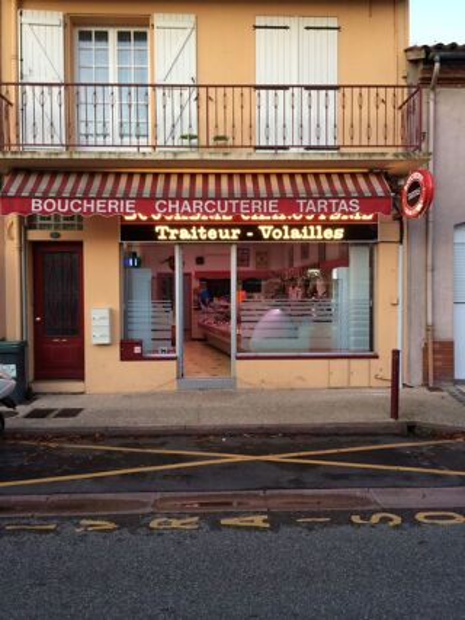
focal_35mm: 29
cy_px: 310
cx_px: 232
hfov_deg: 48.2
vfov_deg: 61.7
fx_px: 520
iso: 32
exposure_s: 1/33
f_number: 2.2
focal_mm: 4.15
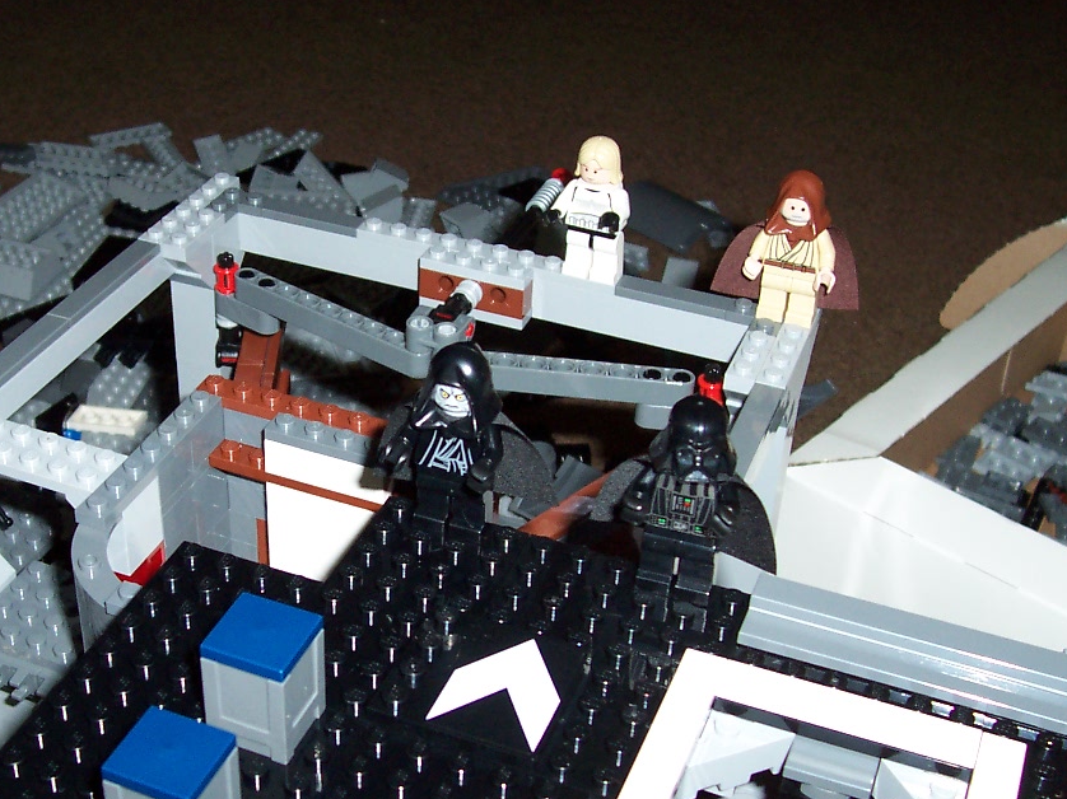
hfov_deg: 36.0
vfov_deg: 27.4
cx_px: 400
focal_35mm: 53
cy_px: 483
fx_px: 1633
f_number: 2.8
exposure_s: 1/60
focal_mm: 5.6
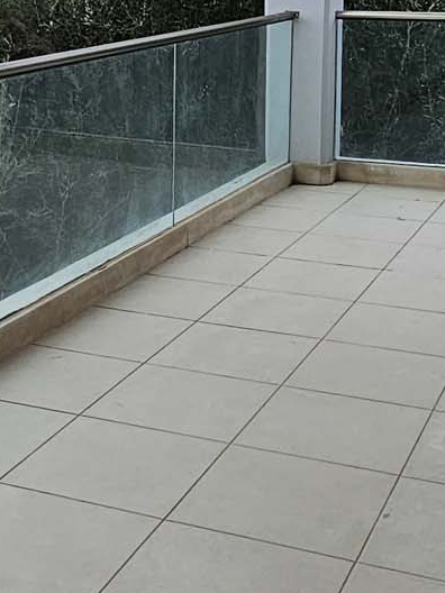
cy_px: 174
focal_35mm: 63
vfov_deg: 30.4
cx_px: 154
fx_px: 1080
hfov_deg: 23.2
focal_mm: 2.2
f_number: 2.2
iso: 50
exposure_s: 1/333
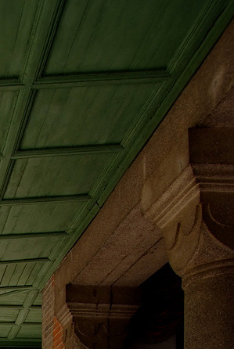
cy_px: 444
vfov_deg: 26.0
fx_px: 651
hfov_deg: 19.0
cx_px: -67
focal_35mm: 67
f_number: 5.6
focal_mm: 17
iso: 125
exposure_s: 1/25
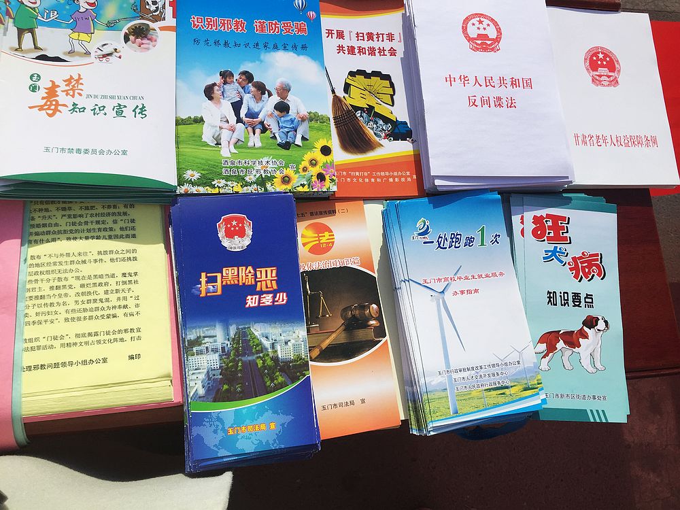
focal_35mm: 29
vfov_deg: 48.2
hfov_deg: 61.7
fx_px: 570
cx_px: 340
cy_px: 255
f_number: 2.2
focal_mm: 4.15
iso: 32
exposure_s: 1/1721
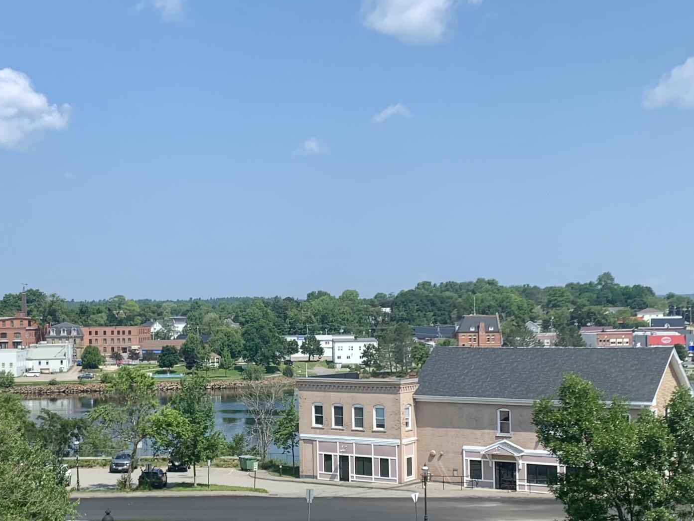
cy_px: 317
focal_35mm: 56
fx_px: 1123
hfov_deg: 34.2
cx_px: 273
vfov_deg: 26.0
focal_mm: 4.25
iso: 25
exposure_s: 1/1536
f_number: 1.8
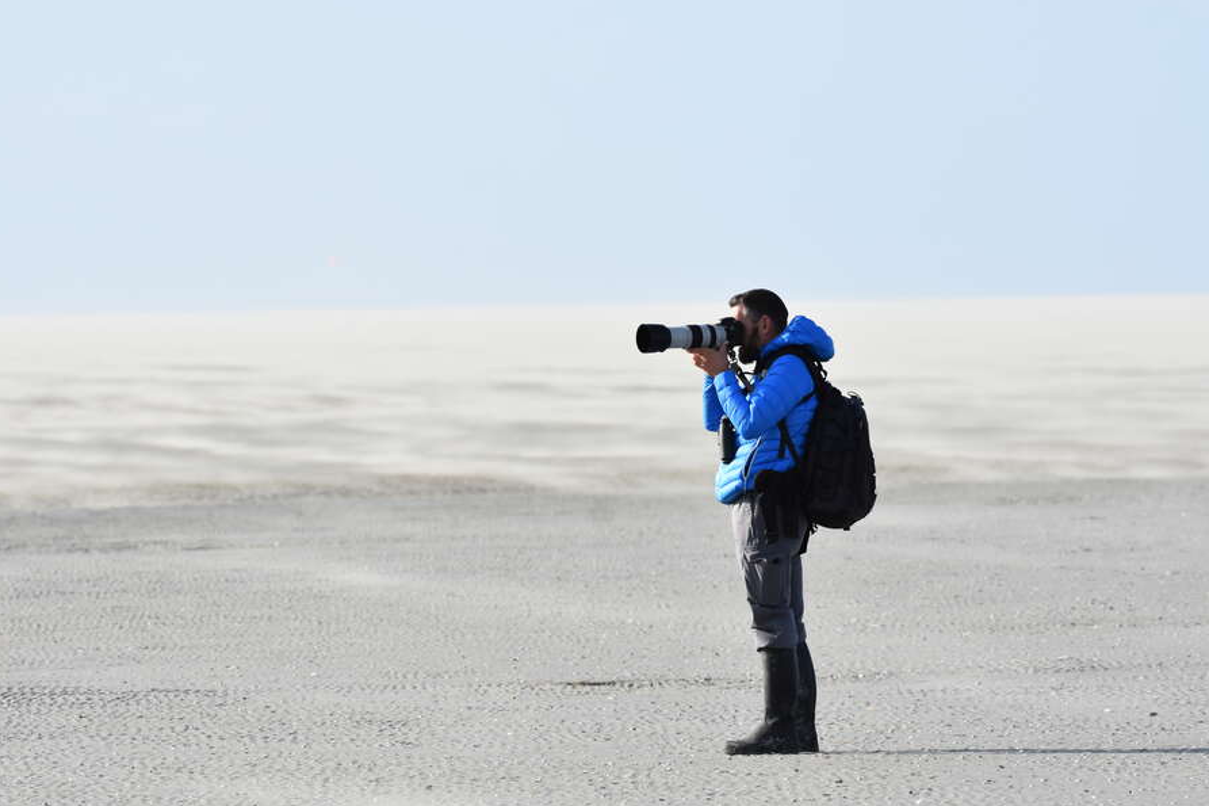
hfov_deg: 6.3
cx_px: 601
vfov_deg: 4.2
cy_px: 380
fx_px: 10945
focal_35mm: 326
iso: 400
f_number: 6.3
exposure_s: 1/1600
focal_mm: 200
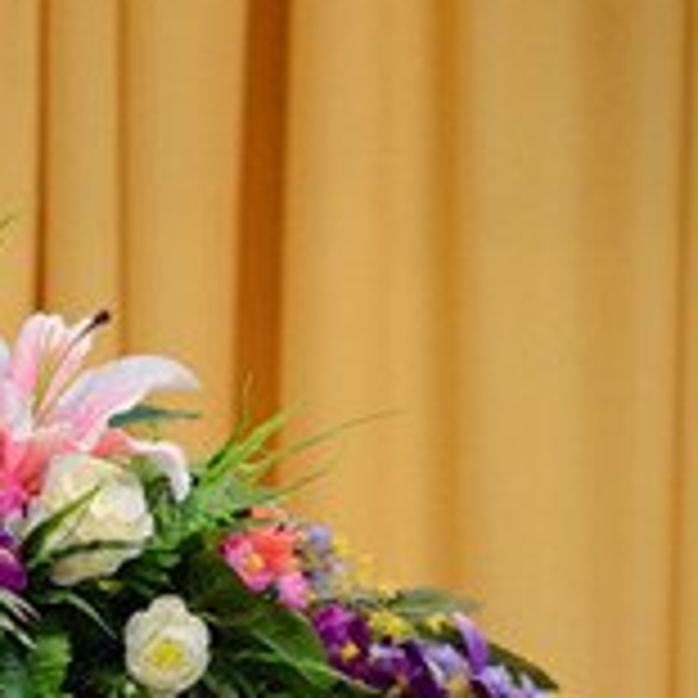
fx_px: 9795
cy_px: 567
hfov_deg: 4.1
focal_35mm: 429
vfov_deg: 4.1
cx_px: -333
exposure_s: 1/100
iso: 3200
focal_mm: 105
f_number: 5.6
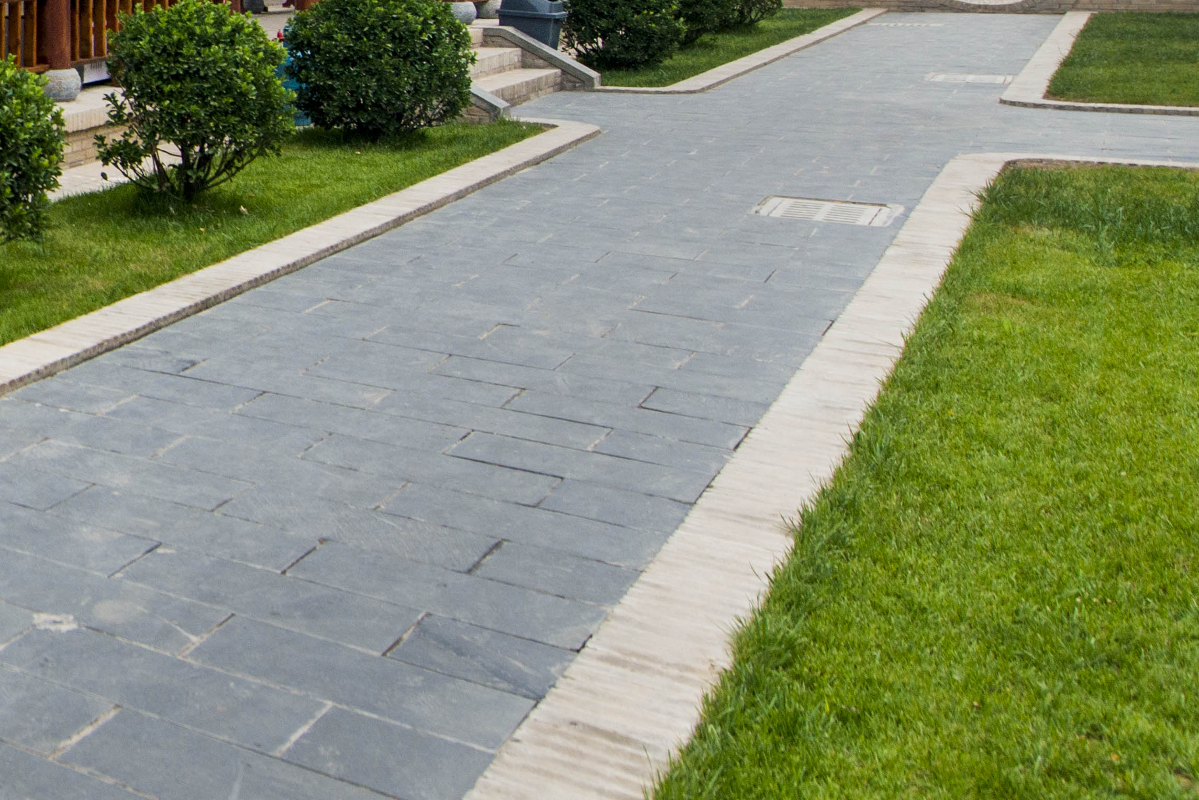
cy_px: -85
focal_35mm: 45
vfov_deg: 27.3
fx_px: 1499
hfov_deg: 29.5
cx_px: -537
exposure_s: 1/80
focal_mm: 14
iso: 400
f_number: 5
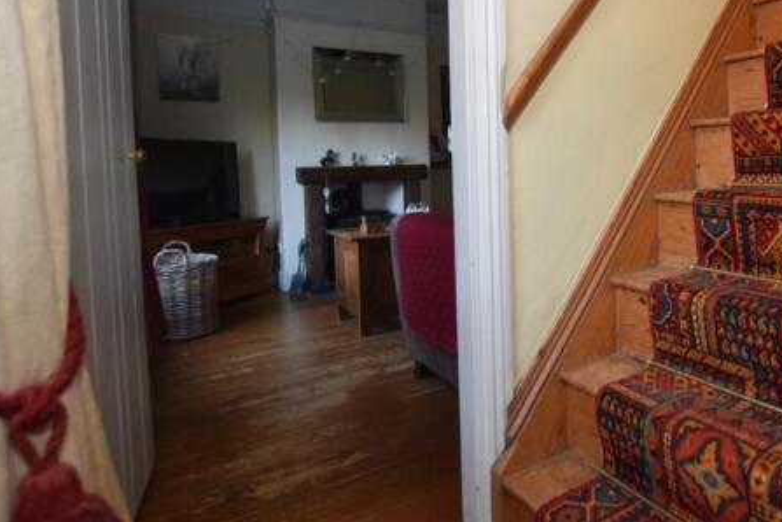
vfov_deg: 56.1
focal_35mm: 22
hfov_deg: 76.6
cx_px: 508
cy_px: 178
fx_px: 478
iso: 1600
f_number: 3.5
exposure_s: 1/60
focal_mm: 10
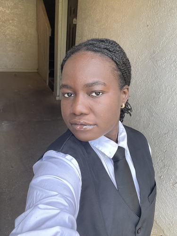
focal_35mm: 30
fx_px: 205
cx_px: 88
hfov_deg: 46.8
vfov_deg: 60.0
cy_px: 118
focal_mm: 2.71
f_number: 2.2
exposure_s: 1/99
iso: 100
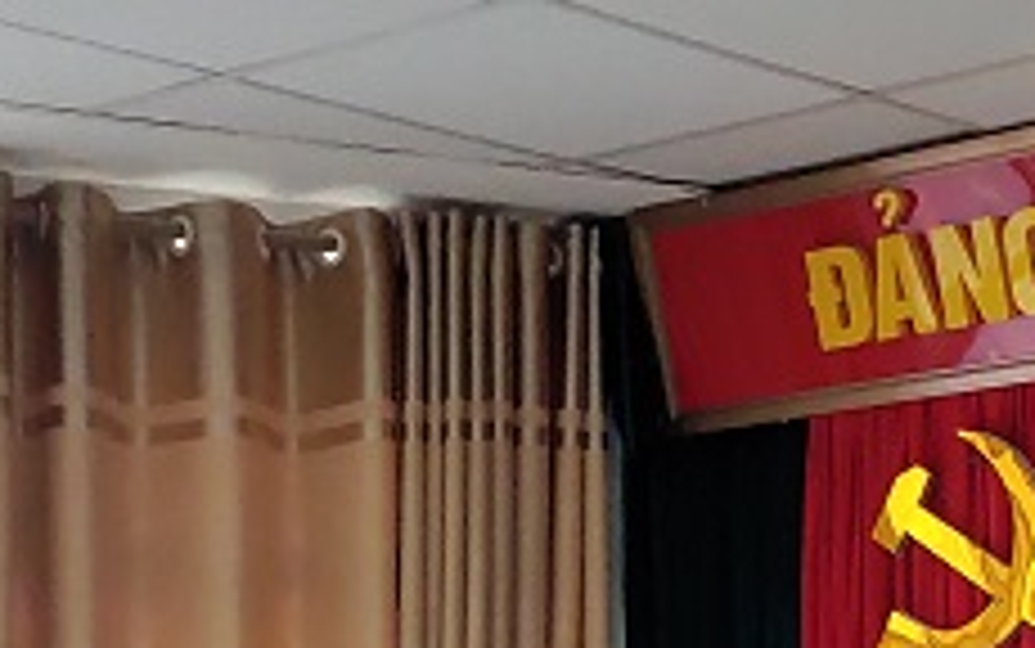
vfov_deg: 13.9
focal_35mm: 92
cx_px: 1354
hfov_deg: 20.5
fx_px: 2596
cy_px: 702
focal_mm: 4.71
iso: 178
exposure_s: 1/100
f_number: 1.7
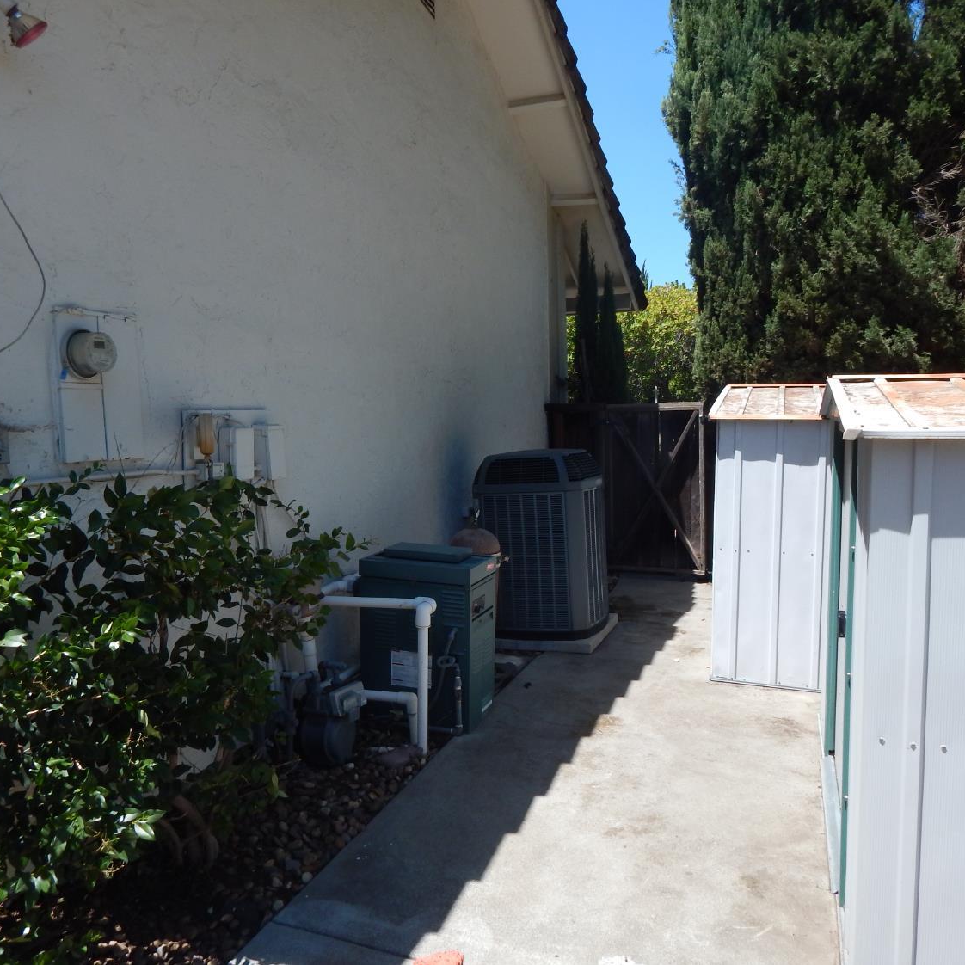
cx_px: 456
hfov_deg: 60.9
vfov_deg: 60.9
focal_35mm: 26
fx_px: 820
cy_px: 482
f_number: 3
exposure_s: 1/1000
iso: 125
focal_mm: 4
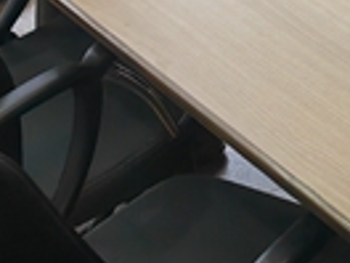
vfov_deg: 8.3
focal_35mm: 164
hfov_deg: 11.1
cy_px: -377
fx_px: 1658
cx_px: 666
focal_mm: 5.53
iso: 80
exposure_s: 1/100
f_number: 1.8
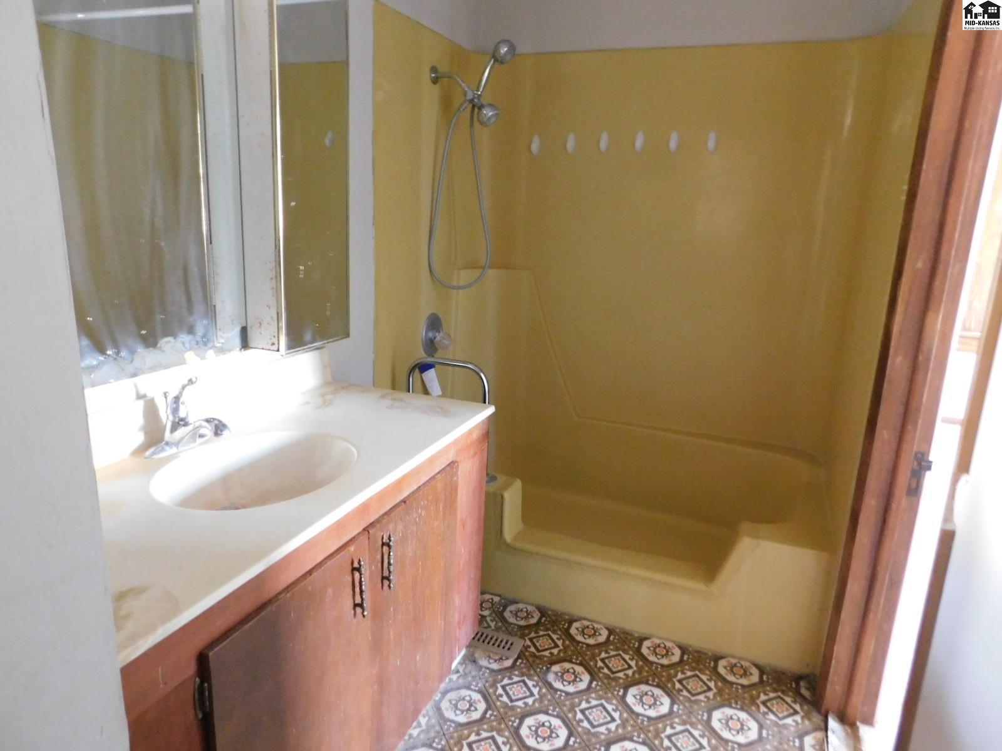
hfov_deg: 73.9
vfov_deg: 58.9
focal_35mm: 23
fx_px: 666
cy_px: 376
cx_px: 501
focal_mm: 4
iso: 800
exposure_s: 1/5
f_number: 3
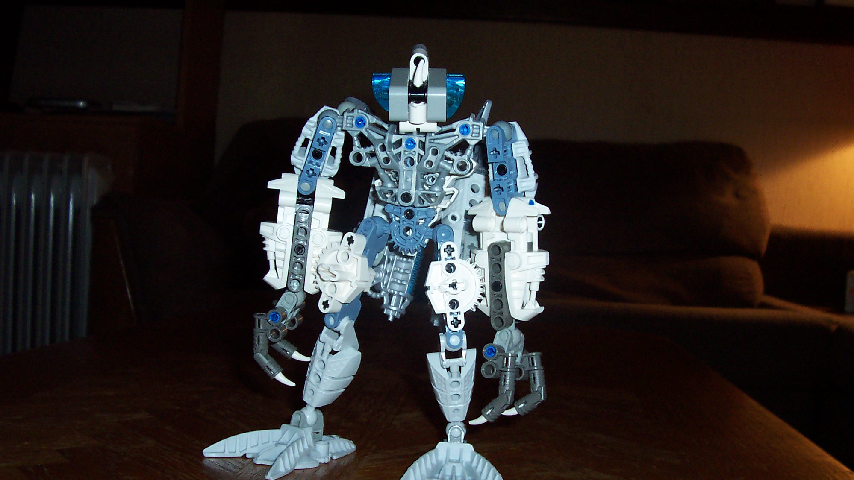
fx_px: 928
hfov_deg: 49.4
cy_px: 266
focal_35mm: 41
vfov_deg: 29.0
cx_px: 433
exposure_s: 1/60
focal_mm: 5.6
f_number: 2.8
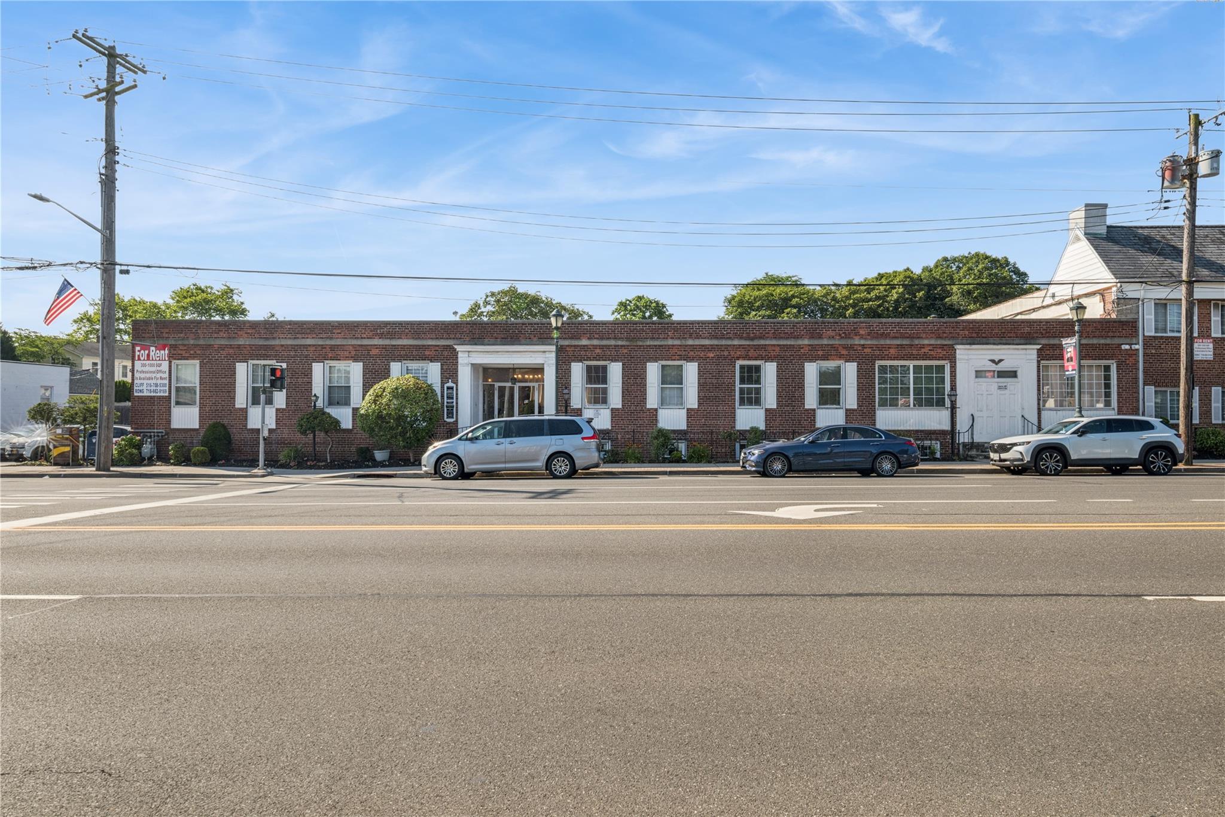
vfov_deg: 61.9
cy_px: 408
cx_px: 612
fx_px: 680
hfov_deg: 84.0
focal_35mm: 20
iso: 640
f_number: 14
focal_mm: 20
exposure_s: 1/250
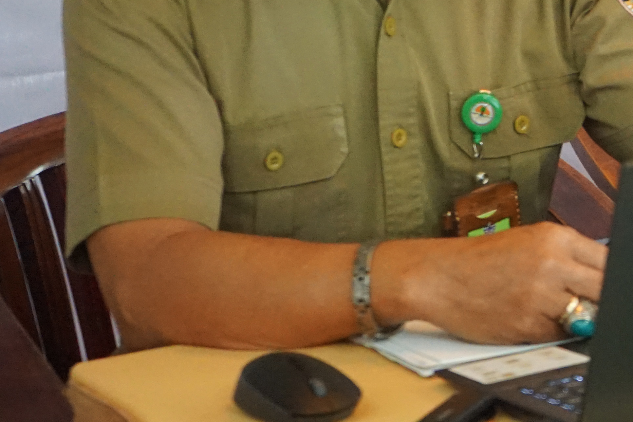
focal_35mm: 149
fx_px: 2620
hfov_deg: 13.2
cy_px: -111
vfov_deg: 9.1
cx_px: 884
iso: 6400
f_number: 4.5
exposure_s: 1/45
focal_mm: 48
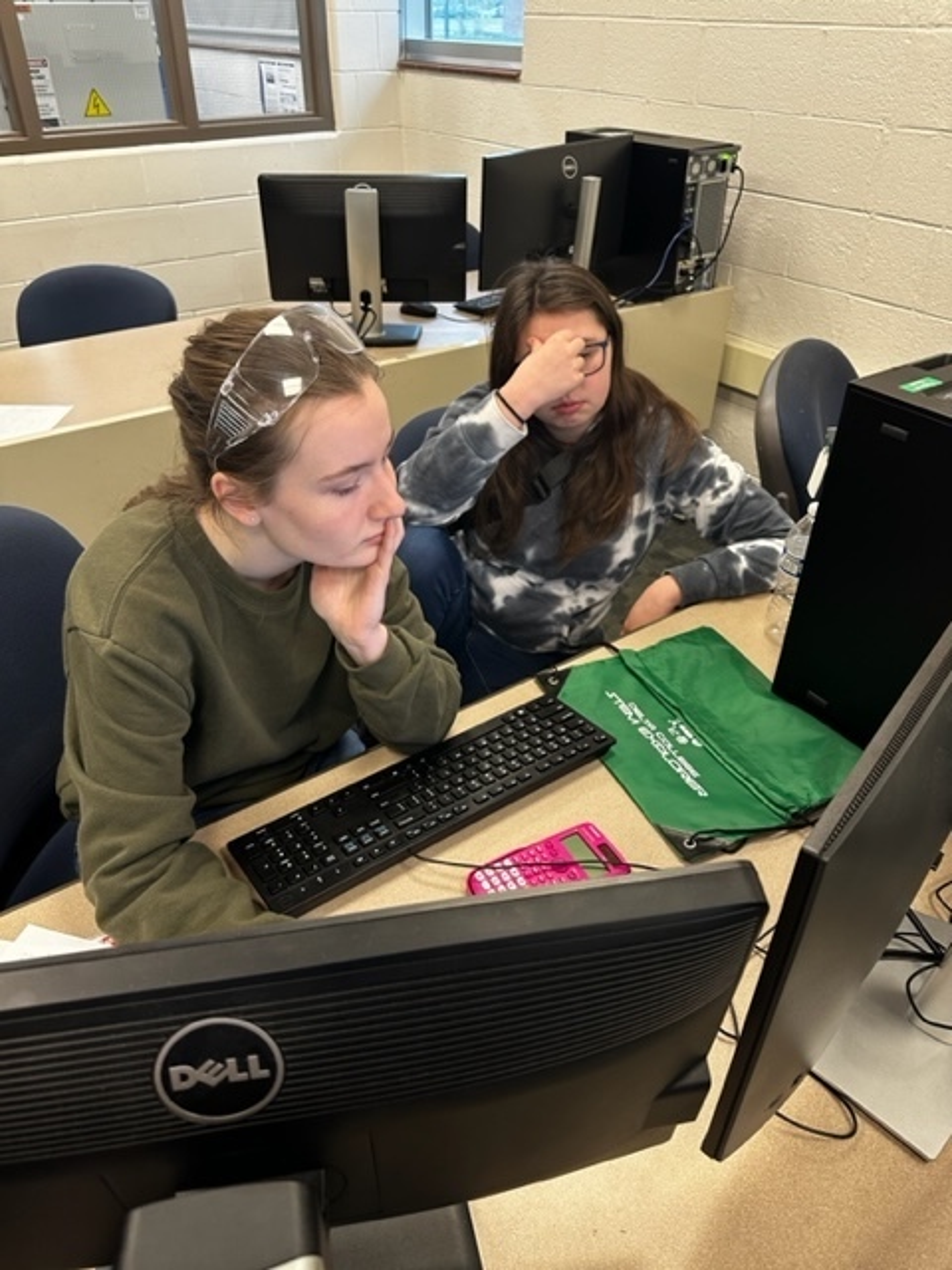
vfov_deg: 71.6
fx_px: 880
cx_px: 476
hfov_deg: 56.8
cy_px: 635
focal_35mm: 24
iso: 160
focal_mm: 6.86
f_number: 1.78
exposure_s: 1/60
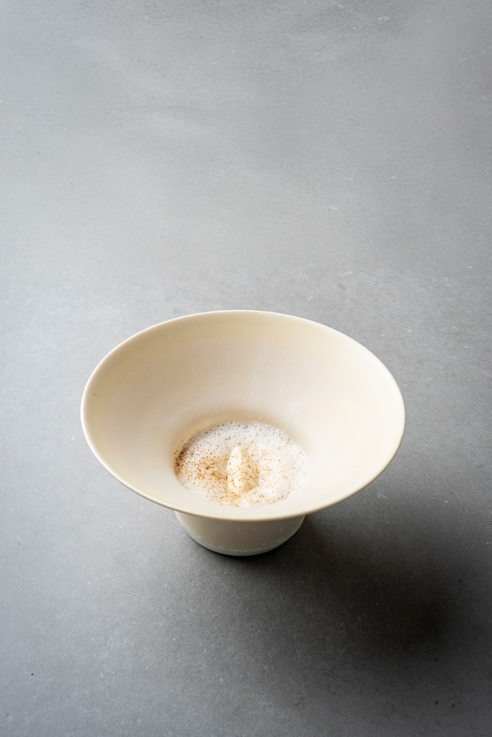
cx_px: 246
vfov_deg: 39.7
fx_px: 1022
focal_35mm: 50
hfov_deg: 27.1
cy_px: 368
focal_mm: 49.9
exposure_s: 1/125
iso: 200
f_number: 18
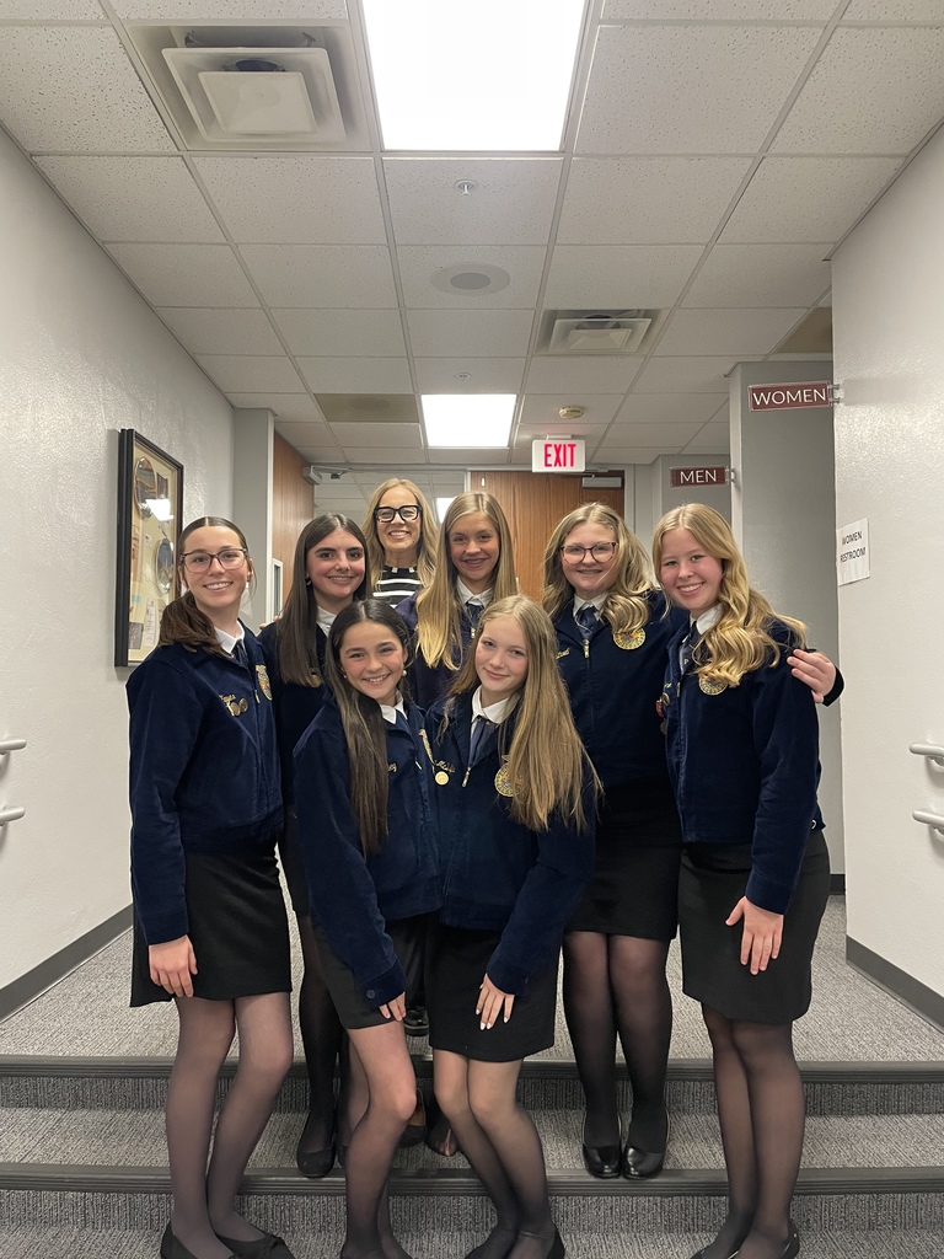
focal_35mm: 26
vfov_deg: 67.3
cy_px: 630
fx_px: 945
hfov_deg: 53.1
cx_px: 472
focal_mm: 4.2
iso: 250
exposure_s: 1/60
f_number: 1.6
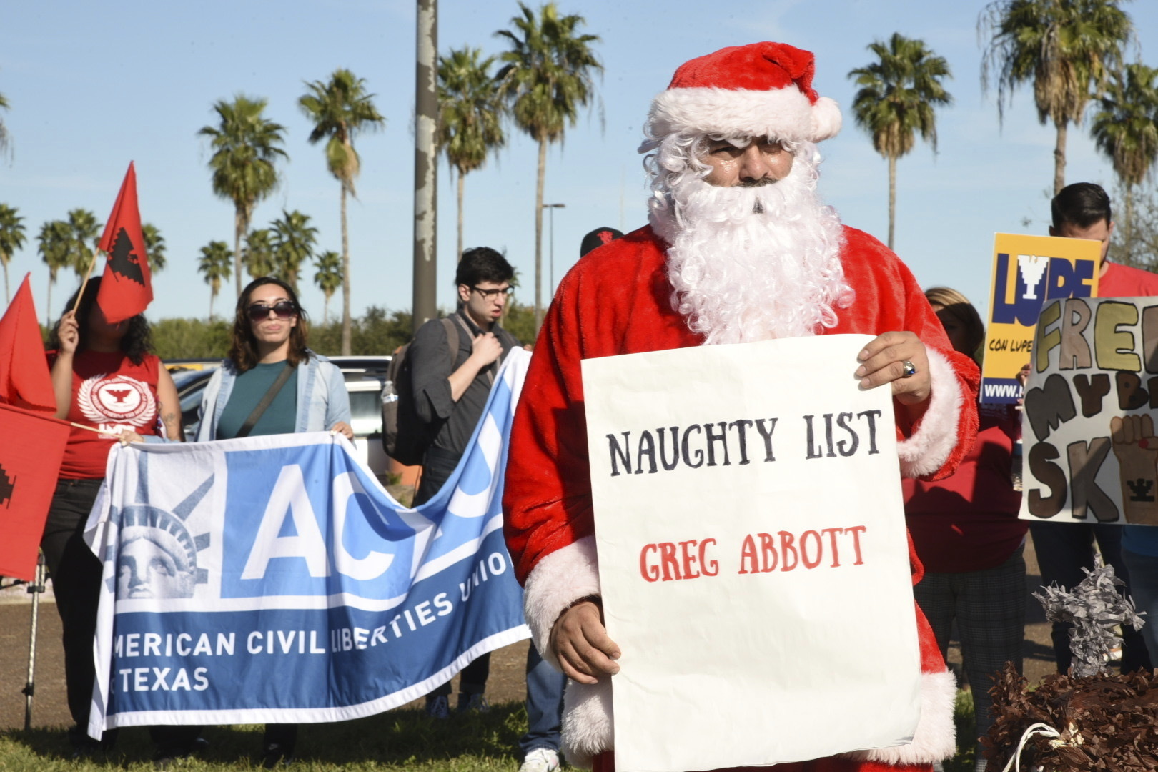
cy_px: 386
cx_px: 579
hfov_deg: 18.6
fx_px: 3538
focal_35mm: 110
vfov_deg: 12.5
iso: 400
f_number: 22
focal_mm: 110
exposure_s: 1/200
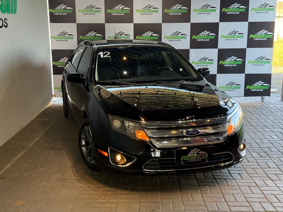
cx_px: 142
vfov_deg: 30.3
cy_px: 106
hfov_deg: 39.6
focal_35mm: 48
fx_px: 393
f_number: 1.78
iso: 125
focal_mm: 6.76
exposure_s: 1/74
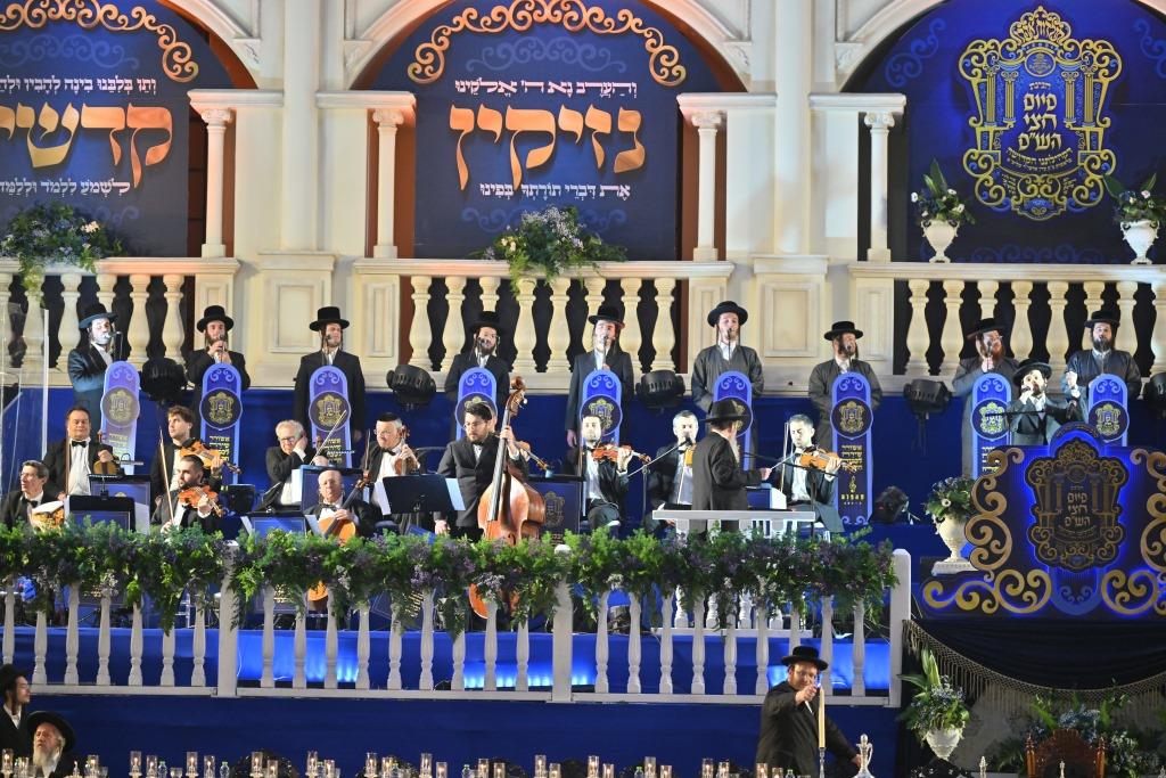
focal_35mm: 165
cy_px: 389
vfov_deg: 8.3
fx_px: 5345
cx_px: 583
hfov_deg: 12.5
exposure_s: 1/250
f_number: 2.8
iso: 500
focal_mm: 165
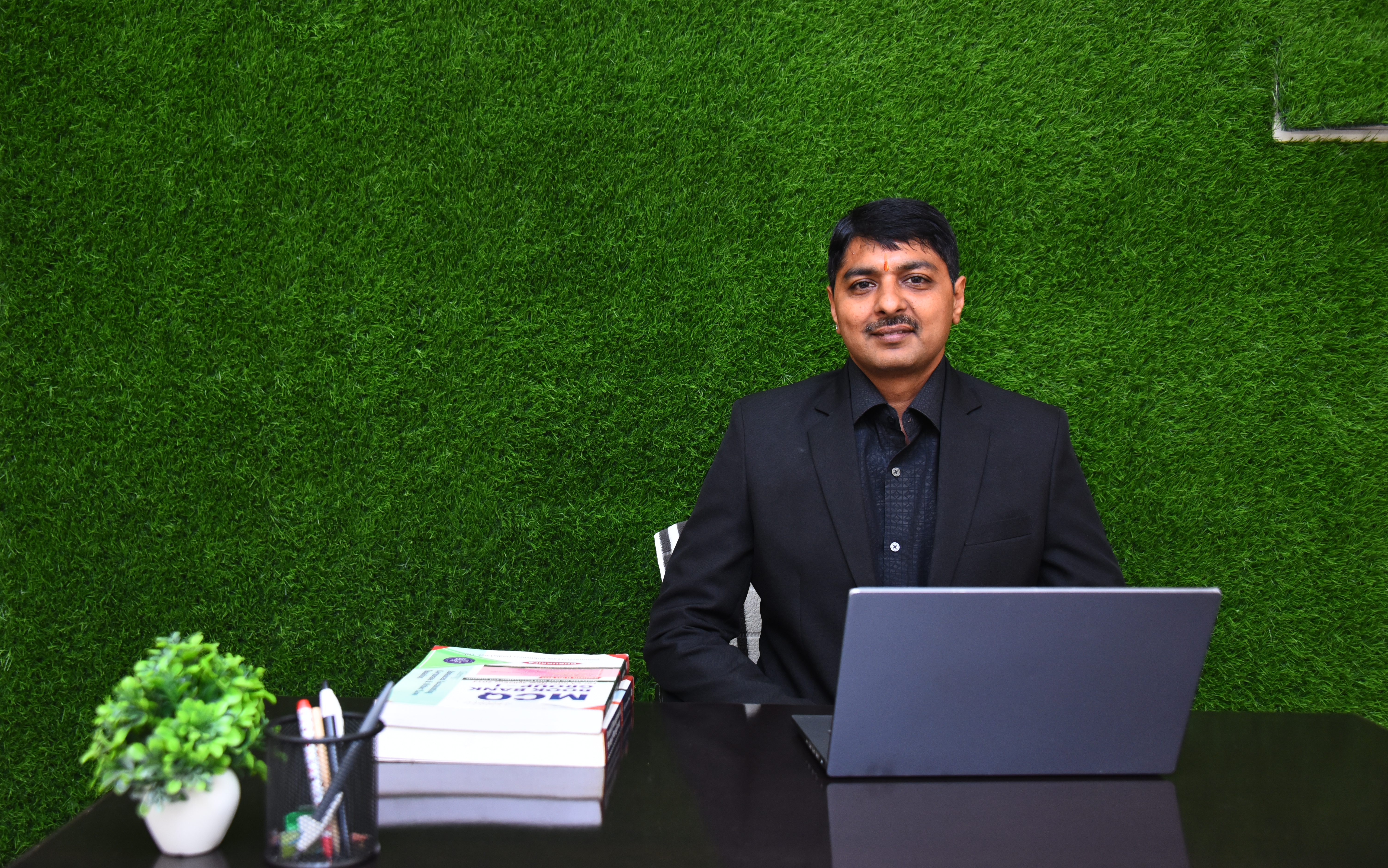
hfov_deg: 48.2
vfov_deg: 31.2
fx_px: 1551
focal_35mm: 41
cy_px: 423
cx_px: 693
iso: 1600
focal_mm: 40
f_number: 5.6
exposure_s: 1/160
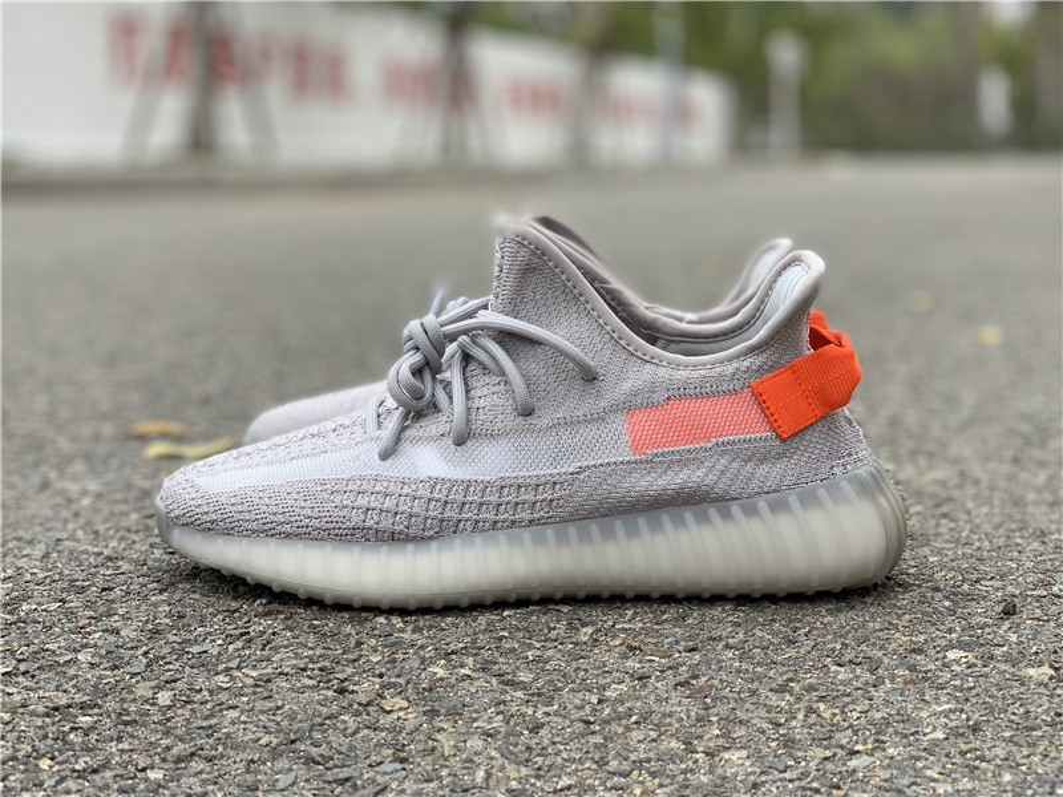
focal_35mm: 52
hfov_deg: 36.8
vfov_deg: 28.0
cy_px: 398
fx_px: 1597
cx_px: 532
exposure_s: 1/161
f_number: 2.4
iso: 16
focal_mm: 6
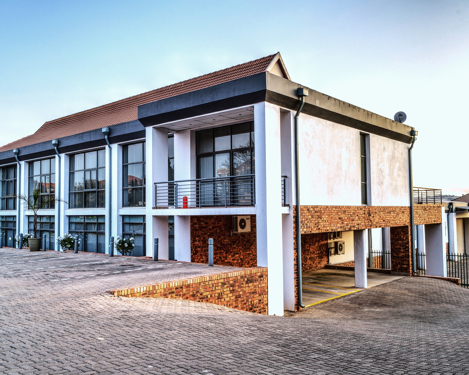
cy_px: 186
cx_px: 209
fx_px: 430
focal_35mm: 31
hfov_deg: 57.0
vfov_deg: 47.1
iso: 100
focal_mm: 18
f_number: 14
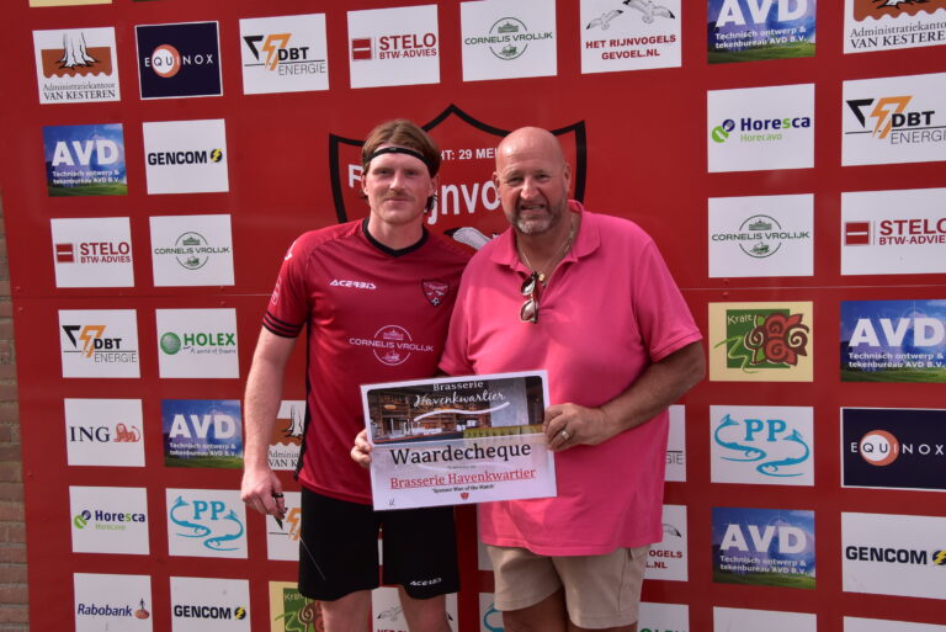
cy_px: 316
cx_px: 473
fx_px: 1065
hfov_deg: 47.9
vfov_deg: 33.1
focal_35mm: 40
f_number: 10
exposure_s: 1/250
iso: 640
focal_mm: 27
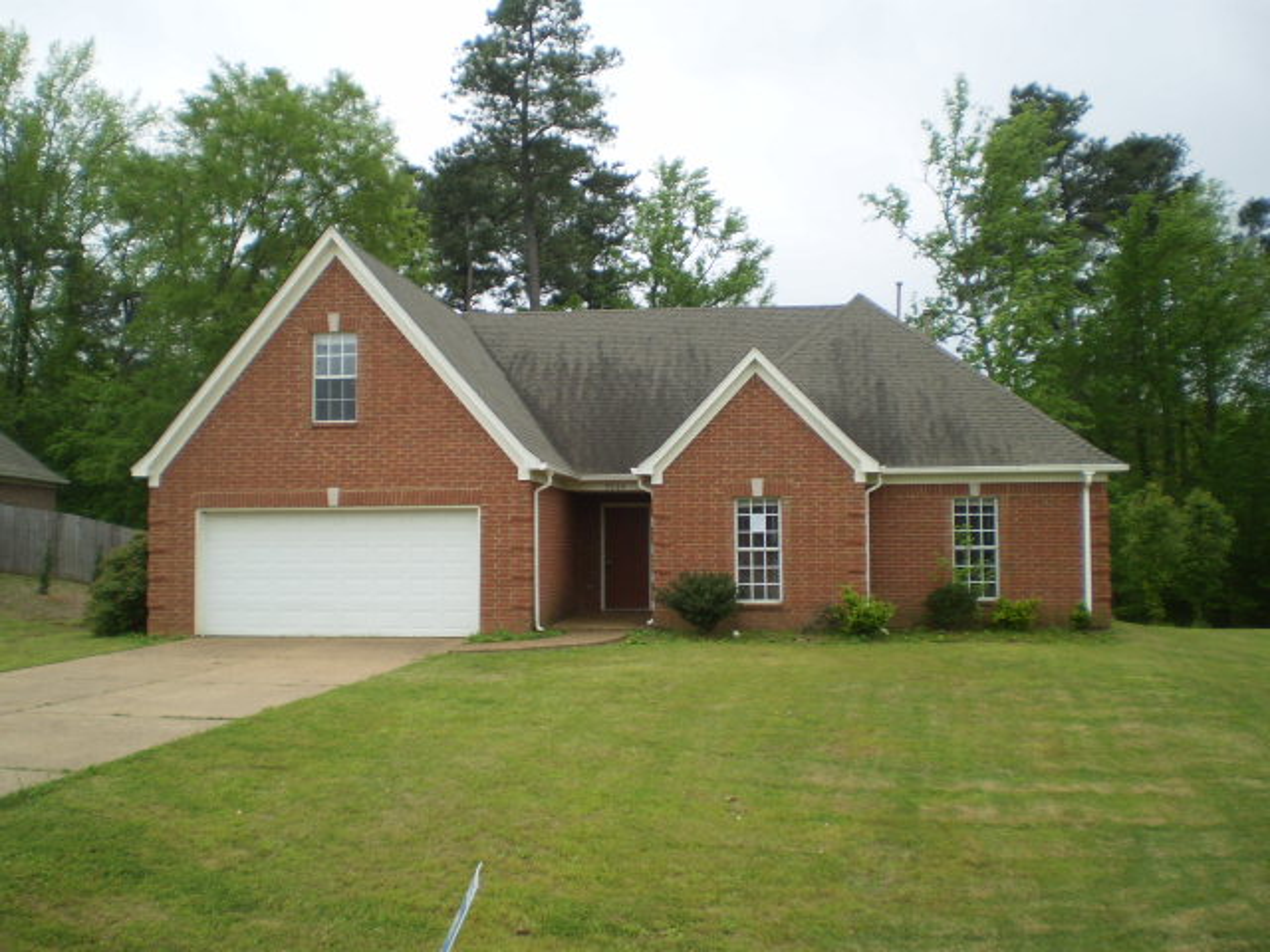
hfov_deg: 51.4
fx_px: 1321
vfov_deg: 39.7
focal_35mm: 36
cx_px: 635
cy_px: 476
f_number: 3.1
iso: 64
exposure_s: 1/640
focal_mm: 6.3
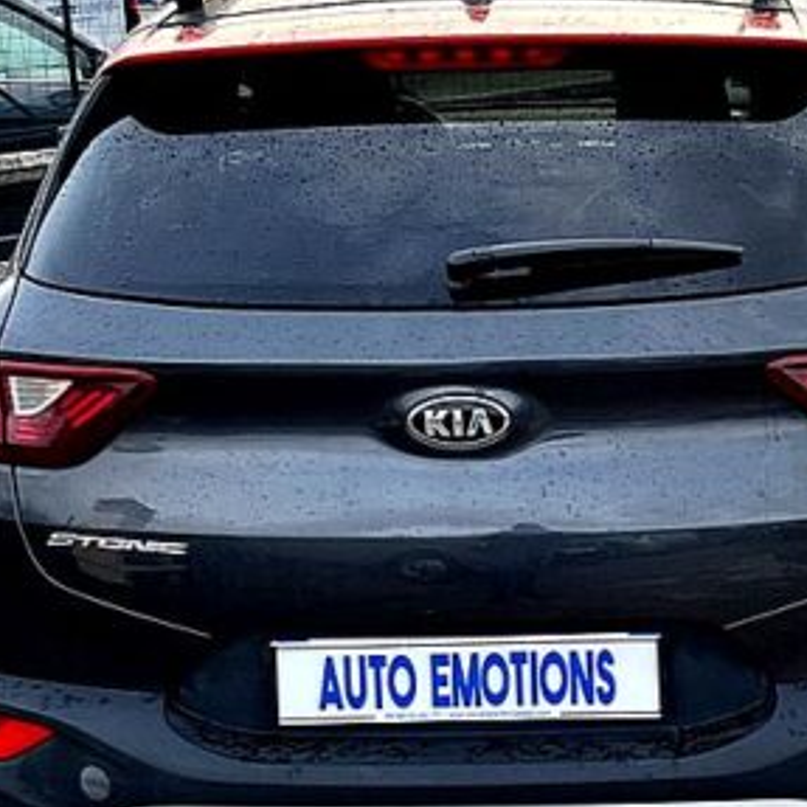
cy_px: 464
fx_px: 1688
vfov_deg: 26.9
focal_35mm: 64
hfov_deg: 26.8
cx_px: 517
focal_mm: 5.1
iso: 64
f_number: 1.6
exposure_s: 1/139
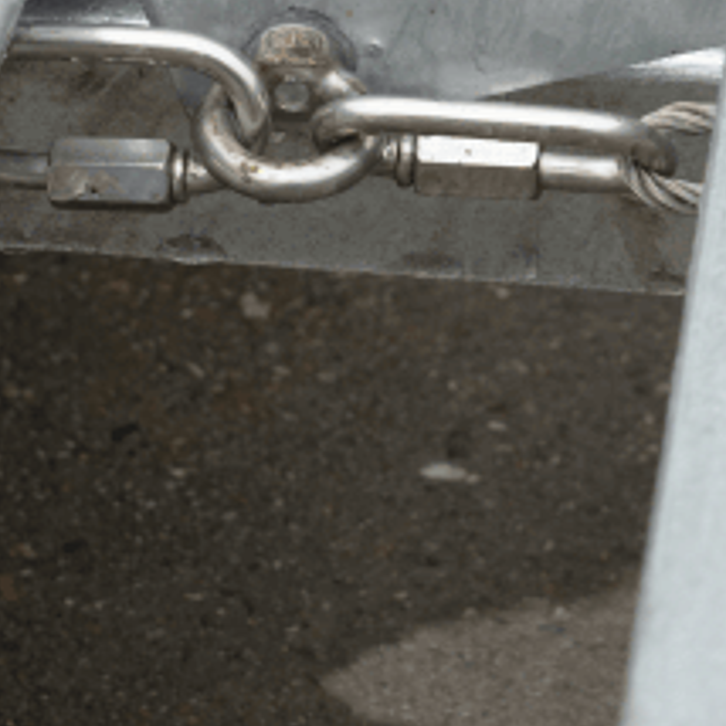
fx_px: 5007
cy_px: -132
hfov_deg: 8.3
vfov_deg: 8.2
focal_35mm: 211
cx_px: 448
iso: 1600
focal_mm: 59
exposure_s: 1/200
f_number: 7.1
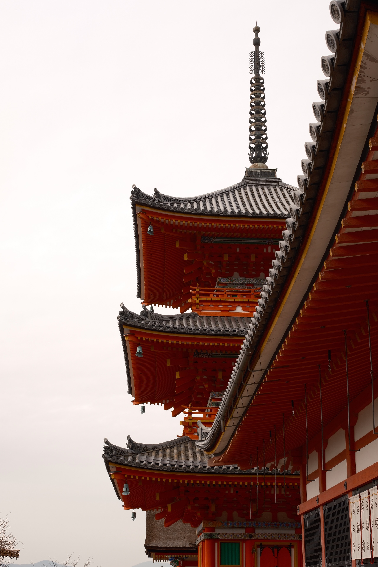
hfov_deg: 27.0
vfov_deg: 39.6
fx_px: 787
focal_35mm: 50
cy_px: 284
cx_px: 189
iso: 125
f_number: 8
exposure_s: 1/125
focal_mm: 33
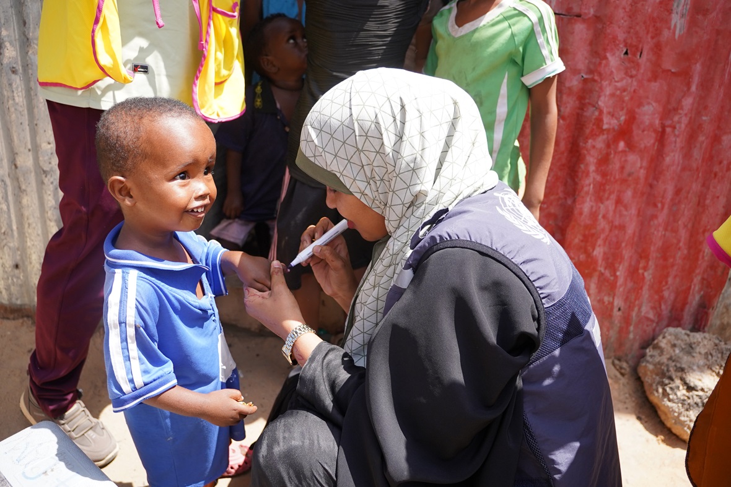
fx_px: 569
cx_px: 366
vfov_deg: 46.4
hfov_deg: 65.5
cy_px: 244
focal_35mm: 28
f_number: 2.8
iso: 400
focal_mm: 19.1
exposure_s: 1/2000
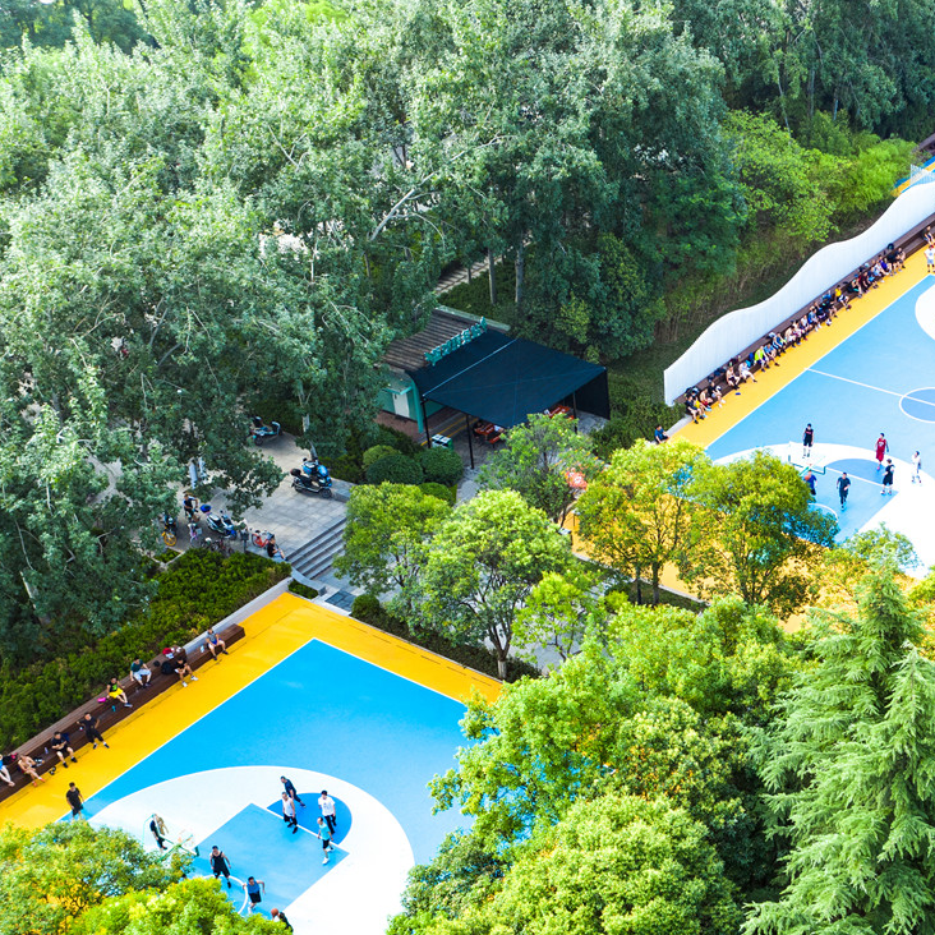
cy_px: 574
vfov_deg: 32.7
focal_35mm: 52
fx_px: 1589
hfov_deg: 32.0
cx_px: 737
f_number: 4
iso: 100
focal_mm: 10.26
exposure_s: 1/120
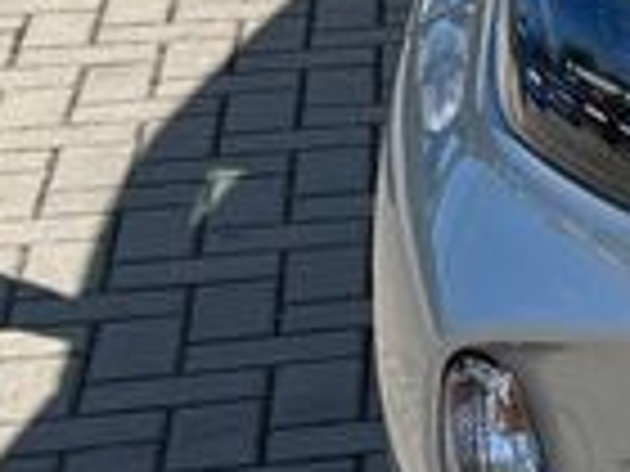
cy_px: 162
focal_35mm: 190
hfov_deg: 9.1
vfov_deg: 7.8
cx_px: 1642
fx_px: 3458
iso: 50
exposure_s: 1/3135
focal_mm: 5.1
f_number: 1.6
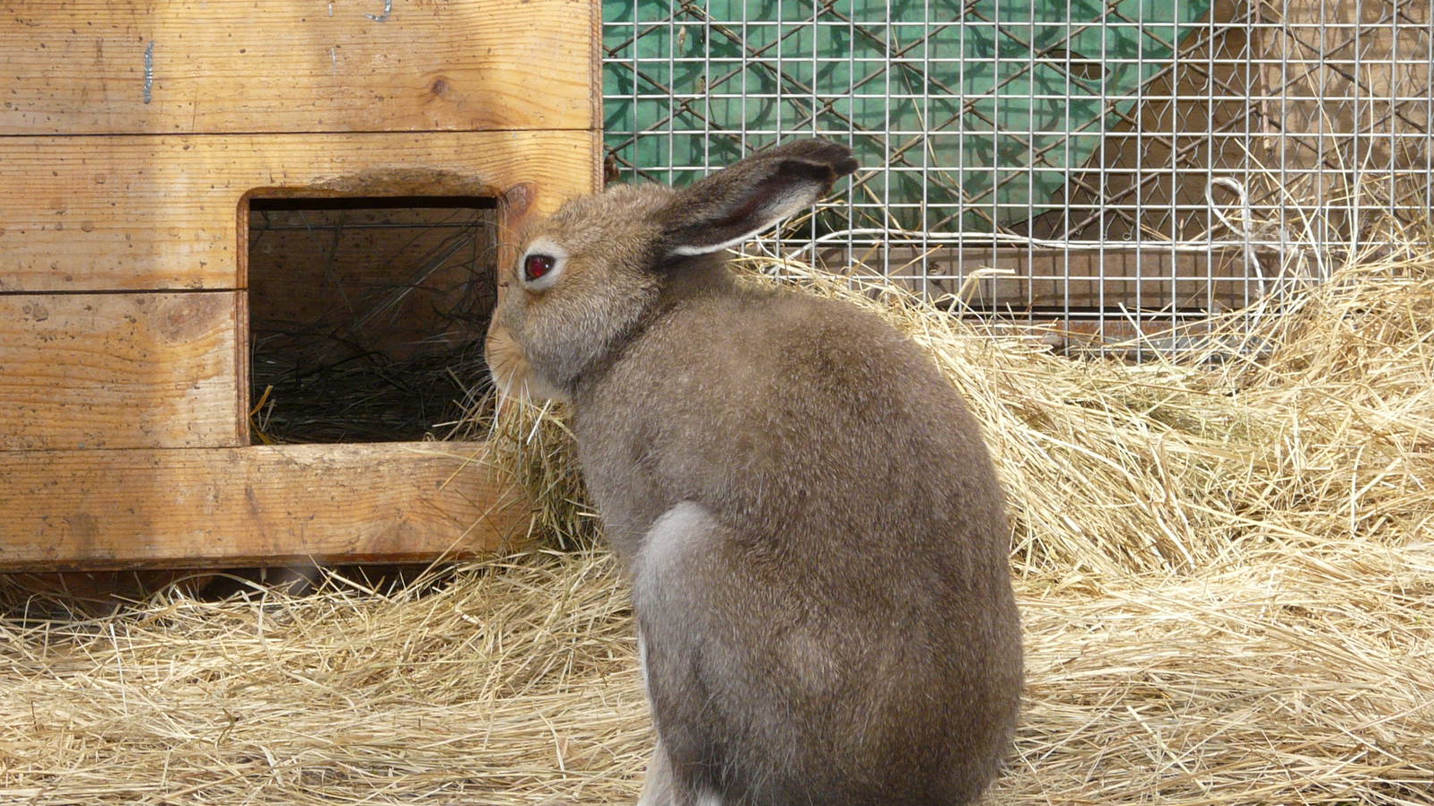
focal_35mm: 156
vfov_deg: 7.8
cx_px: 717
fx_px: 5932
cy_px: 464
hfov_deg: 13.8
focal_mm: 18.3
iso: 125
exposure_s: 1/200
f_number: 4.5
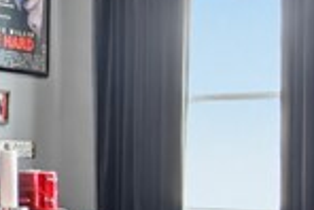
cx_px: -400
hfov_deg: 13.6
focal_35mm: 117
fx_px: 1021
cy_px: 124
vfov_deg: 11.7
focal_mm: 16
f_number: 10
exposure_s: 6
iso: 400
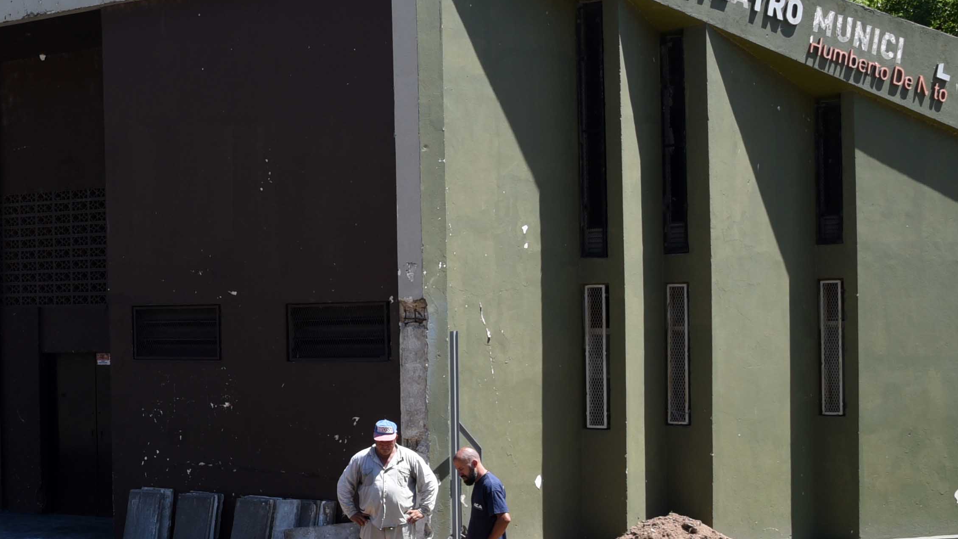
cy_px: 353
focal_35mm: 67
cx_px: -146
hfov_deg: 28.1
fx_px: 1702
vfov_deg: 17.9
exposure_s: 1/200
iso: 200
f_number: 9
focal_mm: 24
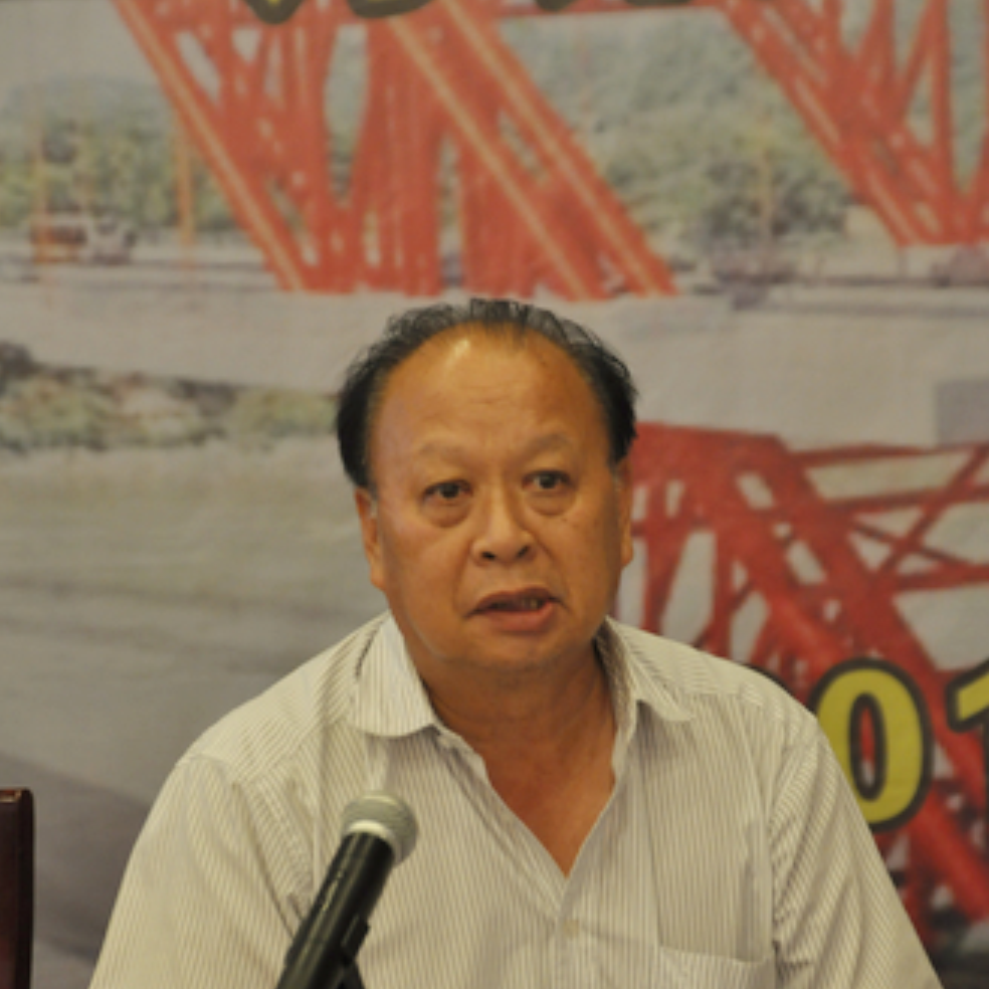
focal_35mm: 190
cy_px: 627
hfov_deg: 9.2
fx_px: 6142
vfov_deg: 9.2
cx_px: 491
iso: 800
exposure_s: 1/20
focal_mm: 98
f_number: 5.6
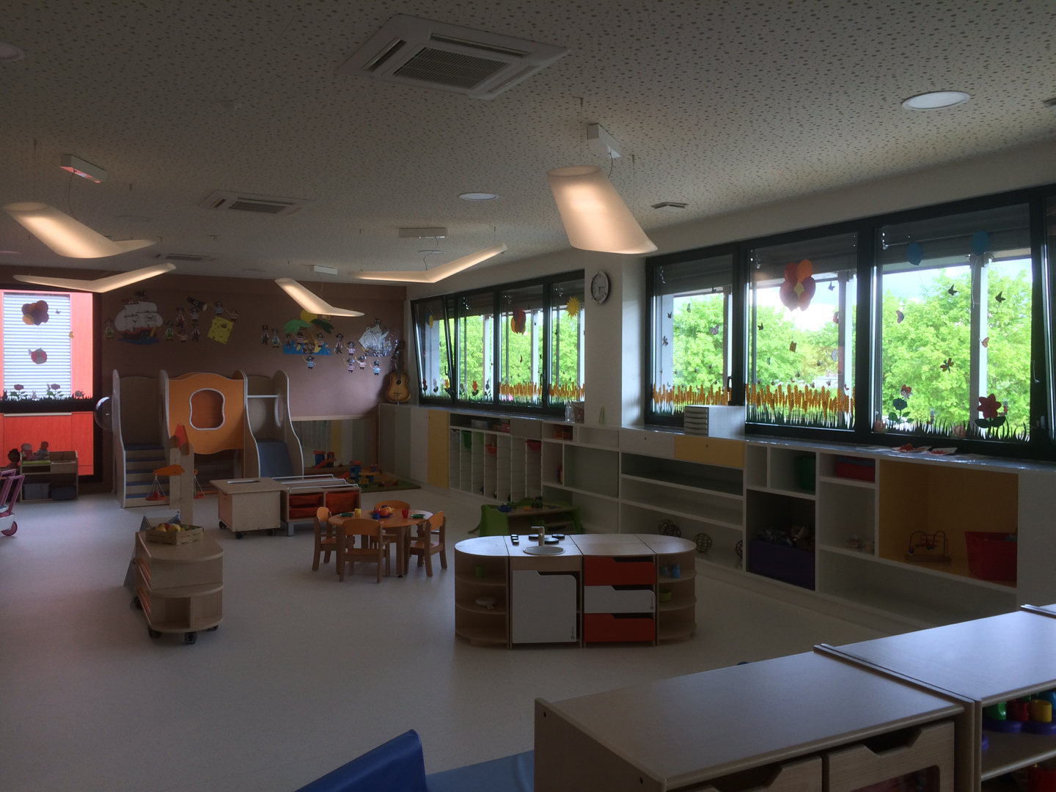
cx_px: 528
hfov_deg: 61.7
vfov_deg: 48.2
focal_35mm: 29
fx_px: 885
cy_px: 396
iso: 40
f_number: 2.2
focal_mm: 4.15
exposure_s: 1/50
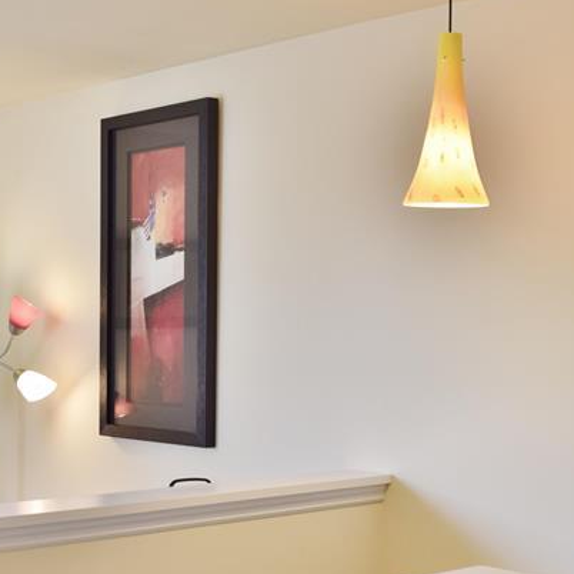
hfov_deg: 27.2
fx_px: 1163
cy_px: 435
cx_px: 113
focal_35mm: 62
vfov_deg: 27.3
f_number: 5
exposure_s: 1/100
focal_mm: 18
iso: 400
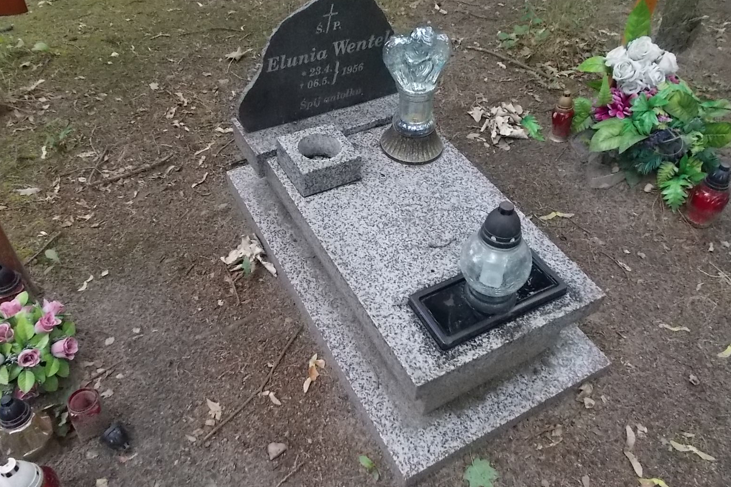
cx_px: 369
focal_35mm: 28
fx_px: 569
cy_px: 210
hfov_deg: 65.5
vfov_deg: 46.3
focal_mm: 4.6
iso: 400
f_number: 3.2
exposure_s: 1/125
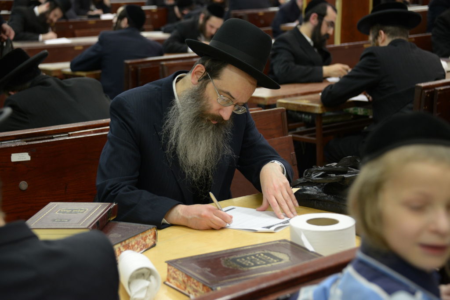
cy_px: 150
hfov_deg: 24.8
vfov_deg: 16.7
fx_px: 1025
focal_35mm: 82
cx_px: 225
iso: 1000
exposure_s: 1/60
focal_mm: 82
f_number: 5
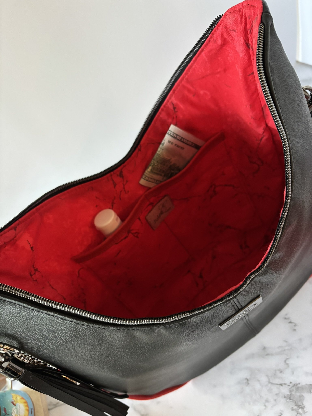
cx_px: 156
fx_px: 312
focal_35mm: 26
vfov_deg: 67.3
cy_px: 208
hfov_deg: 53.1
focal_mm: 5.96
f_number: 1.6
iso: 500
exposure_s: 1/60
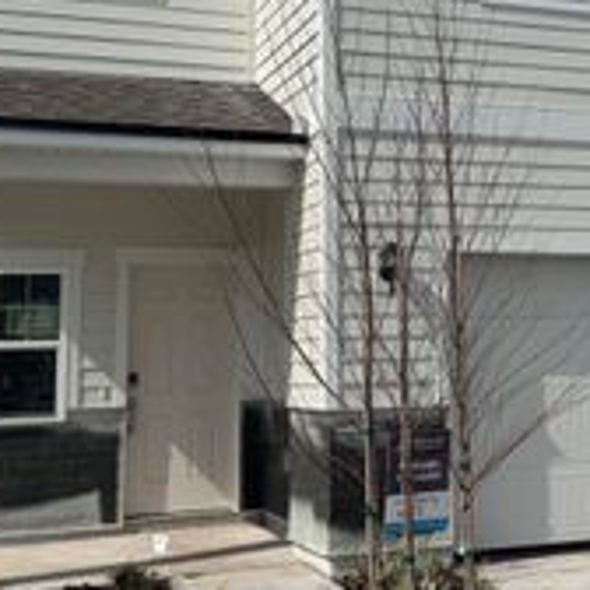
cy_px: 188
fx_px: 1215
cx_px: 488
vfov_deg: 27.1
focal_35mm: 63
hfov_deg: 26.7
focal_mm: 6.76
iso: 80
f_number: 1.78
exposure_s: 1/10417
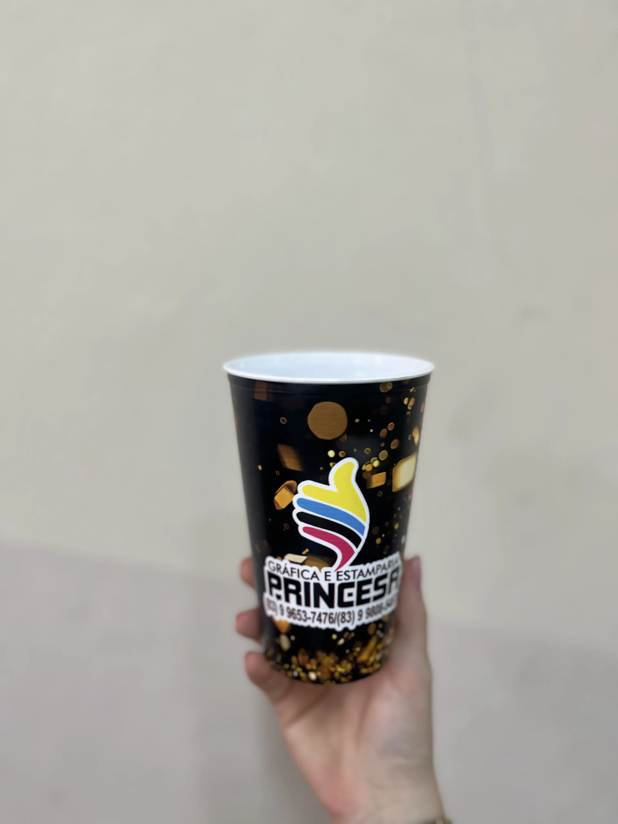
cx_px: 309
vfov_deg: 67.3
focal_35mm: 26
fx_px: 619
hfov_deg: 53.1
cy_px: 412
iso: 80
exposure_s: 1/60
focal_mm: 5.1
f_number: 1.6
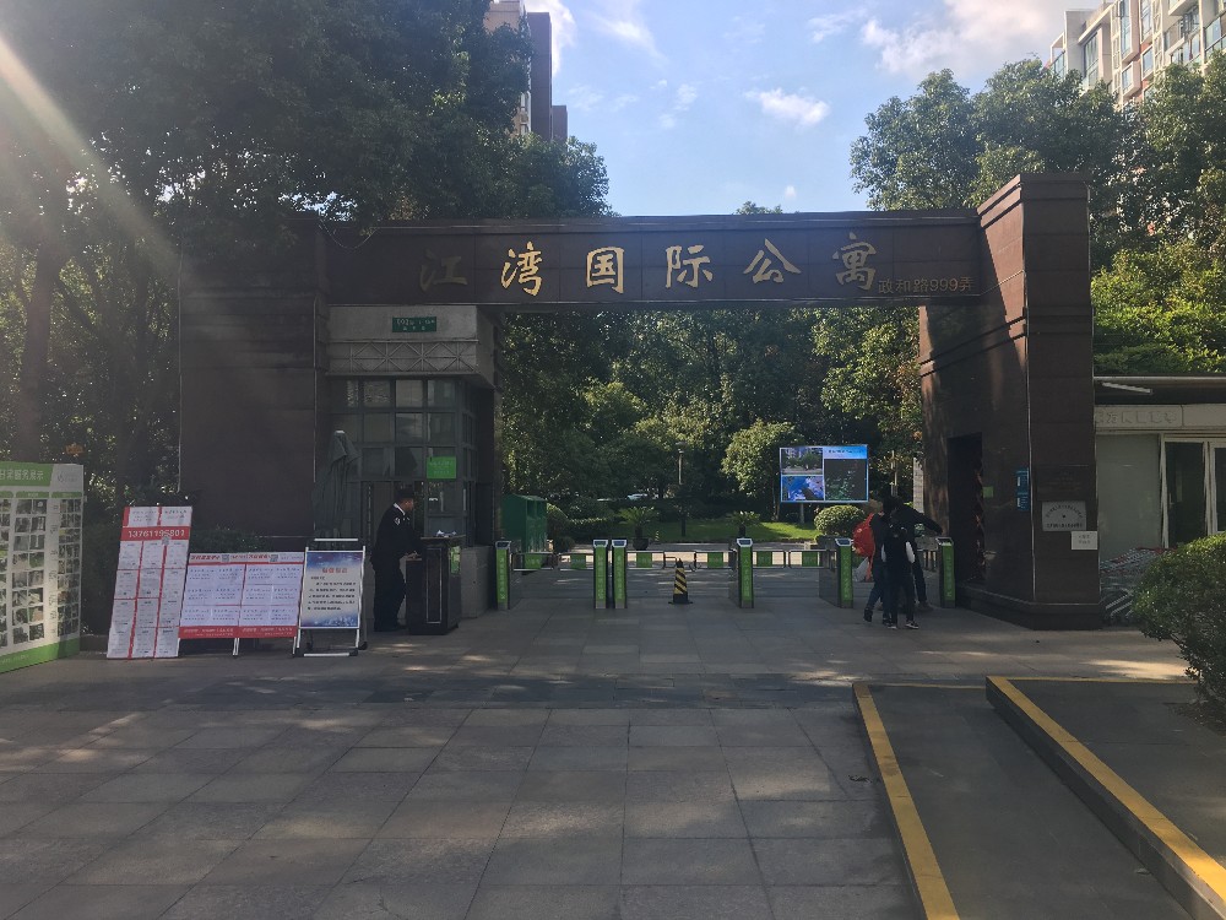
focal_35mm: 29
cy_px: 460
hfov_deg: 61.7
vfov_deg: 48.2
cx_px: 613
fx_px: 1027
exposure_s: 1/827
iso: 25
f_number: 2.2
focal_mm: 4.15
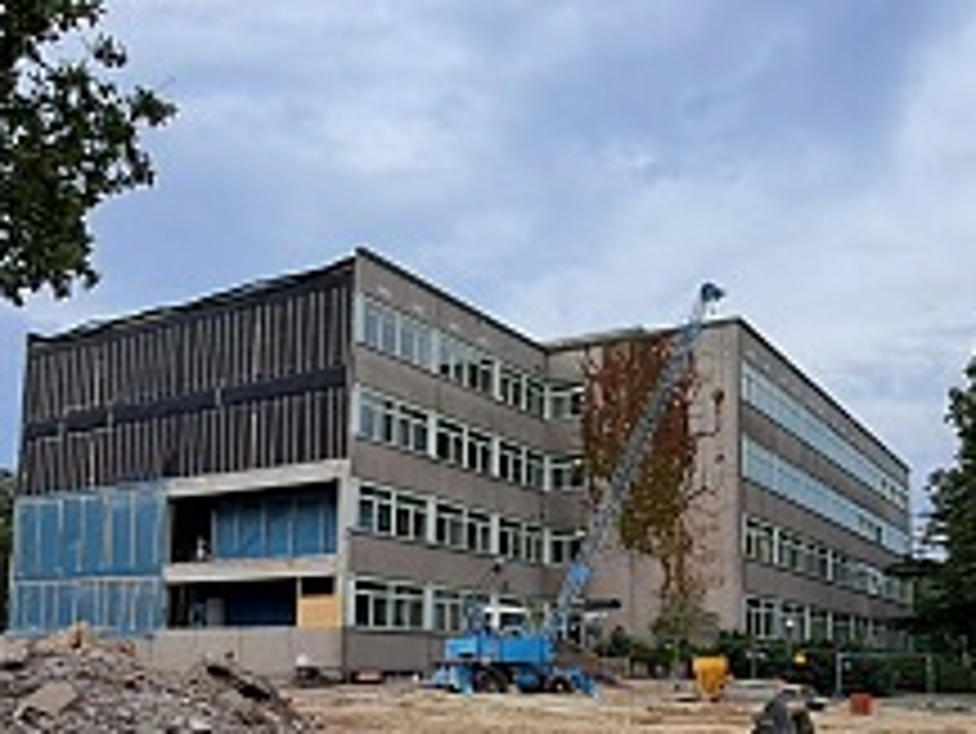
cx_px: 519
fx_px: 987
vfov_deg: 39.8
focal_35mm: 35
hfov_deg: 52.6
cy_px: 538
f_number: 2.2
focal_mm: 1.42
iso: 40
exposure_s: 1/132
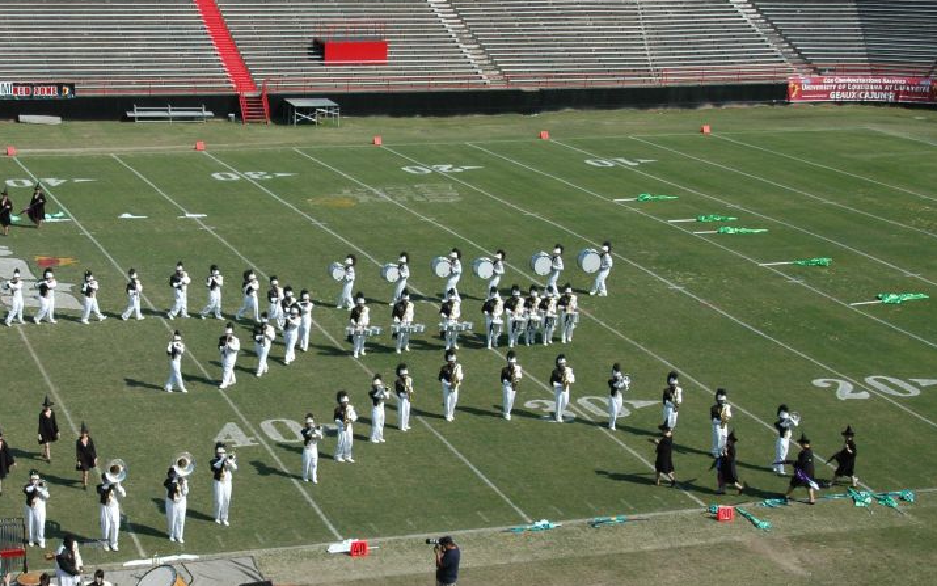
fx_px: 1788
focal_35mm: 70
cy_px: 345
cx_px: 280
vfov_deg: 18.6
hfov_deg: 29.1
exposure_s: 1/400
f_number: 10
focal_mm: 32
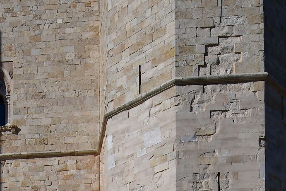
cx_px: -10
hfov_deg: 28.3
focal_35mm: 66
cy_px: 87
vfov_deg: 20.6
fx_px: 524
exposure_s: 1/200
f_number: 13
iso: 64
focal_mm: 19
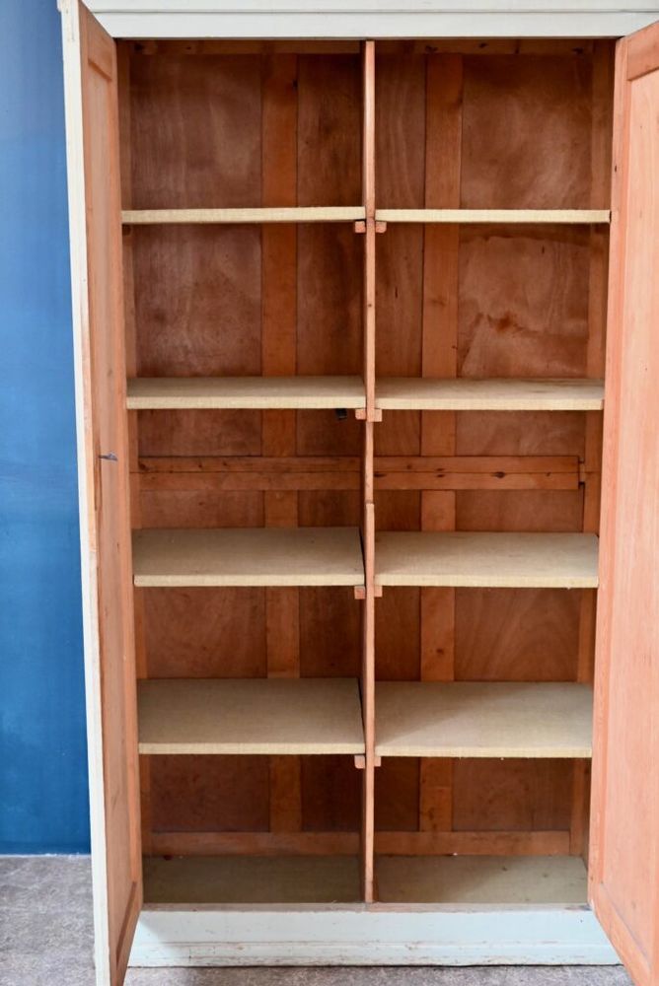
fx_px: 1289
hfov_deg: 28.7
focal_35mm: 47
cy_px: 493
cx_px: 330
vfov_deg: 41.9
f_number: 4
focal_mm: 47
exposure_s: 1/50
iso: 2500
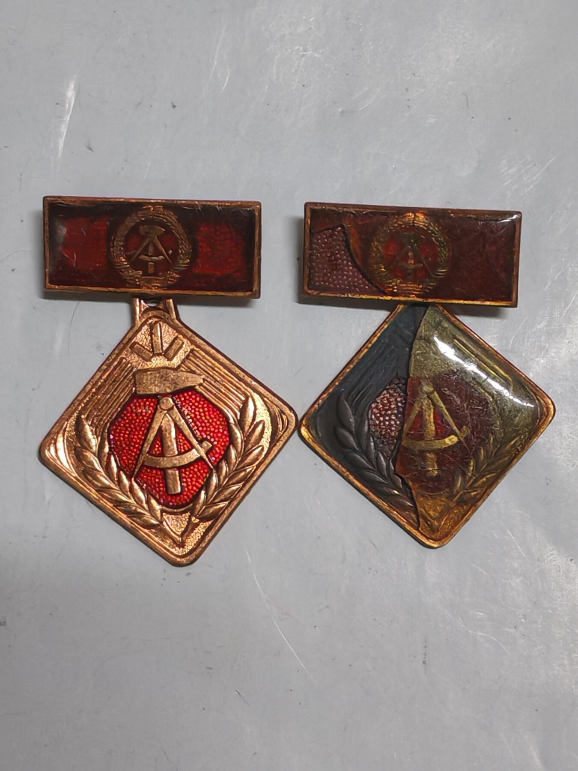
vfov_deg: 22.8
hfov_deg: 17.2
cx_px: 289
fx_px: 1915
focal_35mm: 86
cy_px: 386
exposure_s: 1/50
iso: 800
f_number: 1.95
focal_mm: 5.52
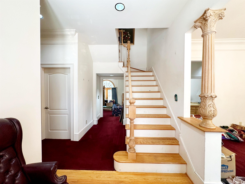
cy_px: 92
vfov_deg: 85.7
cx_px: 122
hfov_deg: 102.1
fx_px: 99
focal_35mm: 14
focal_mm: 2.22
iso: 250
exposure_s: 1/120
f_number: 2.2
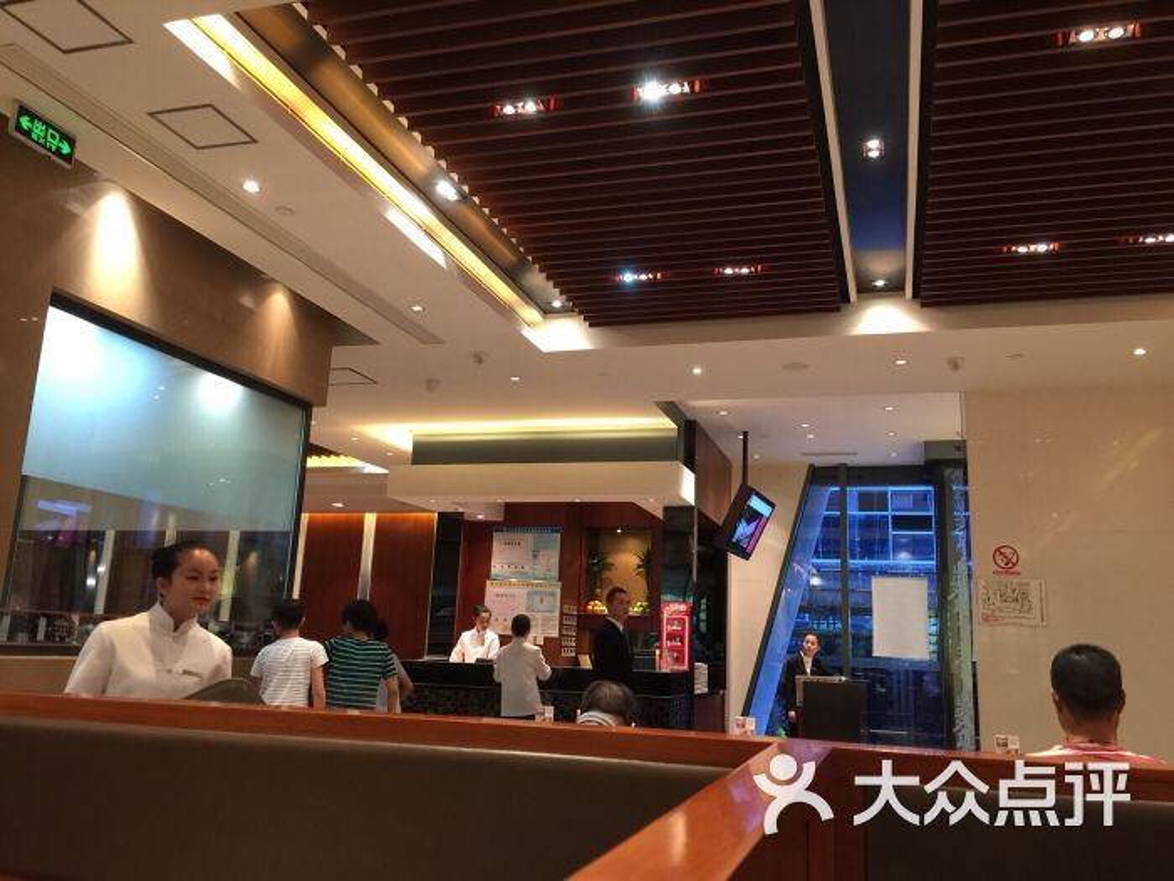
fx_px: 984
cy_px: 440
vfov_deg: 48.2
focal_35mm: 29
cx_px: 587
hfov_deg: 61.7
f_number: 2.2
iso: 100
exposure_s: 1/15
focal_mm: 4.15
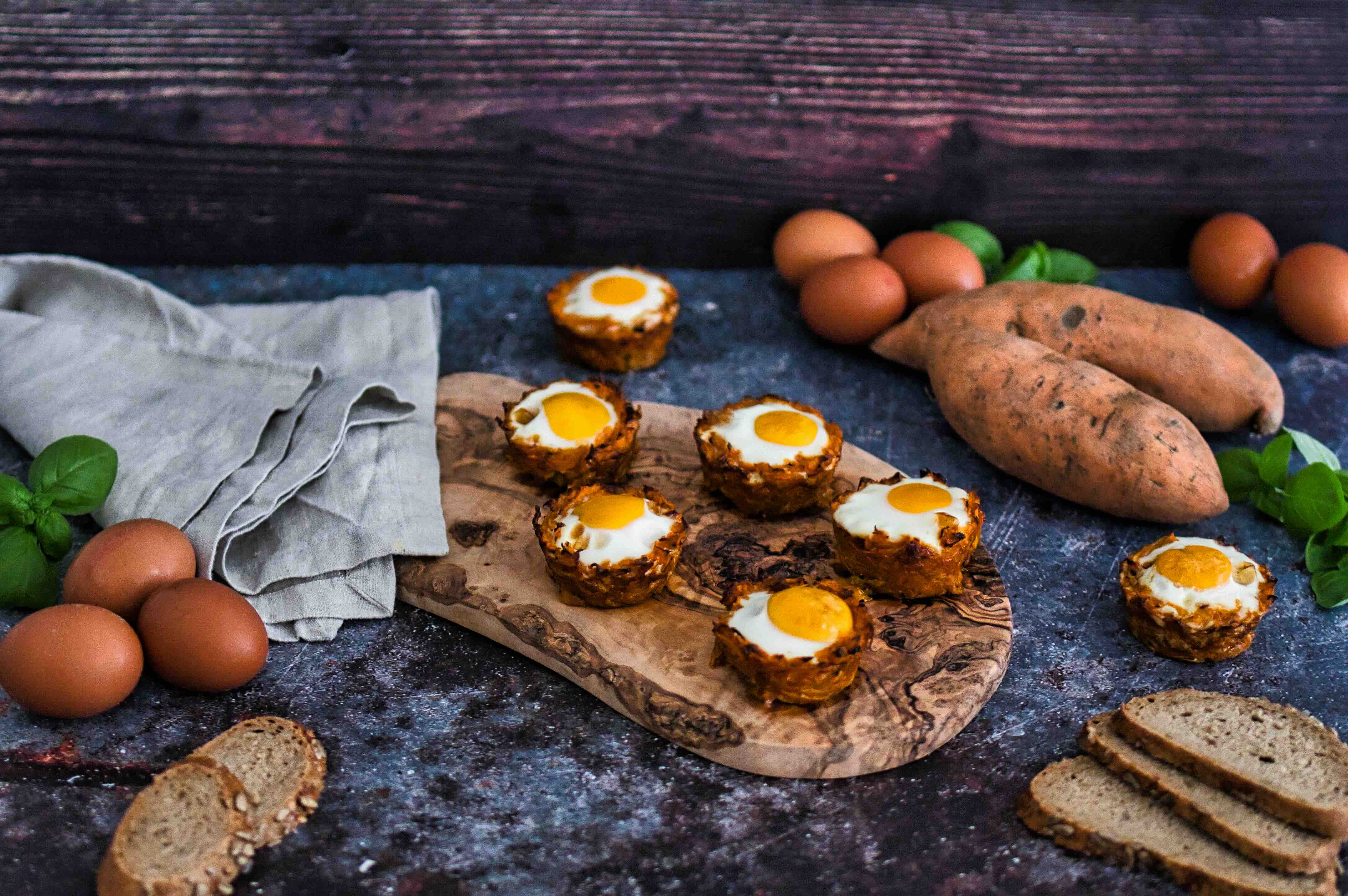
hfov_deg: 28.9
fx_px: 2619
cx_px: 674
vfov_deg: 19.4
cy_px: 448
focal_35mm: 70
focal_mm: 35
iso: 2800
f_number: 1.8
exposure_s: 1/80
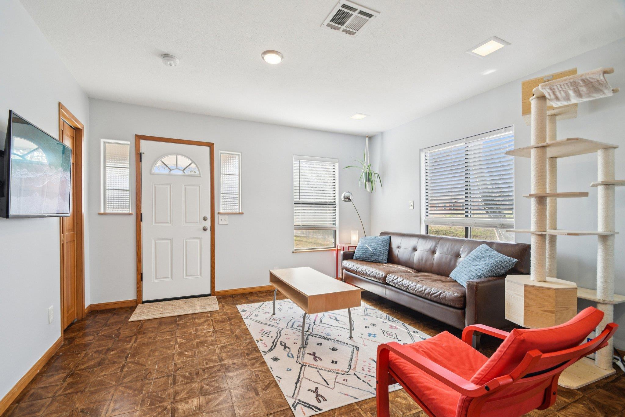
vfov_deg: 77.3
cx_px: 312
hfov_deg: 100.4
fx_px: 260
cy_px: 208
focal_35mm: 15
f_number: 8
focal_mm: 10
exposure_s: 1/25
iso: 400
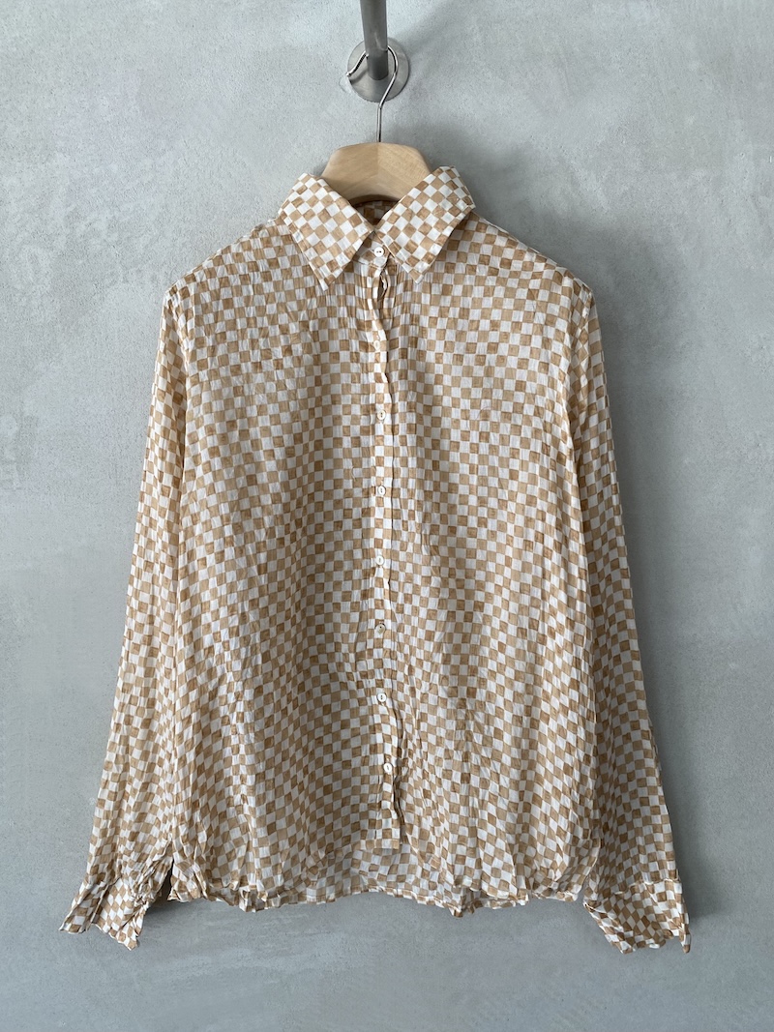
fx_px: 775
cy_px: 516
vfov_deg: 67.3
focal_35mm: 26
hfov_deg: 53.1
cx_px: 387
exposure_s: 1/121
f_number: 1.8
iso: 100
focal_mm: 4.25
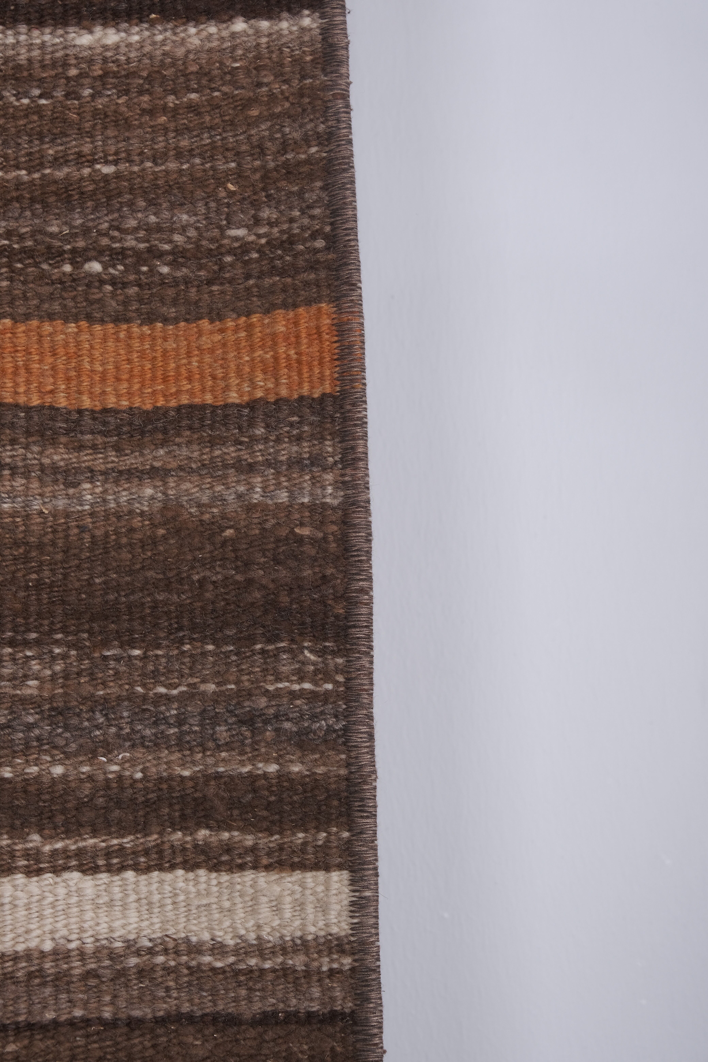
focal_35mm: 83
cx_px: 354
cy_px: 531
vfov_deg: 24.5
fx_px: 2448
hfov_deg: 16.5
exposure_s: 1/160
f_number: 11
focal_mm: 55
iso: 160
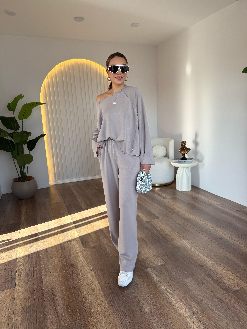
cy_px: 164
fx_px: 228
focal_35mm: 24
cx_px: 124
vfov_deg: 71.6
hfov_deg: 56.8
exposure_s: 1/336
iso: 80
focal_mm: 6.76
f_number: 1.78
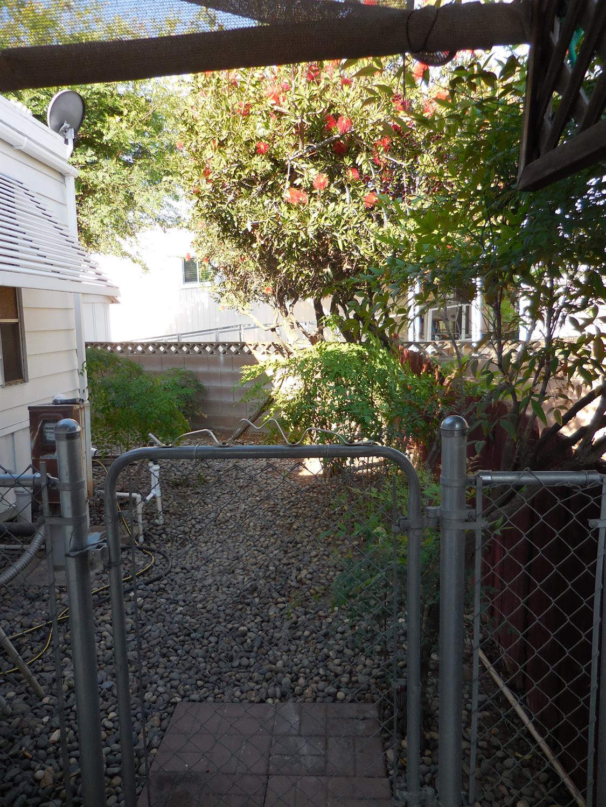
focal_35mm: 25
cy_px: 404
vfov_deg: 69.4
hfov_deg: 54.9
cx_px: 303
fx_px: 584
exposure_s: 1/200
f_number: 3.3
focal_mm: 4.5
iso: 125
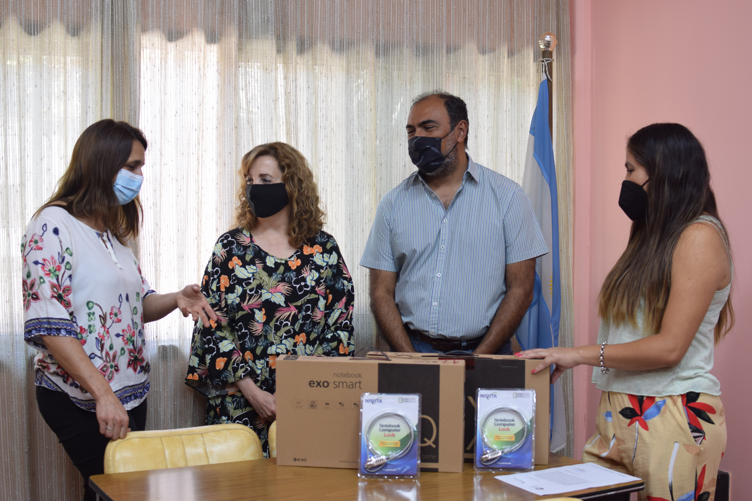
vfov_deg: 25.8
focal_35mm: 52
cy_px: 250
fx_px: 1097
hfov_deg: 37.9
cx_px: 376
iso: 400
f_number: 4
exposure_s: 1/60
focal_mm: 35
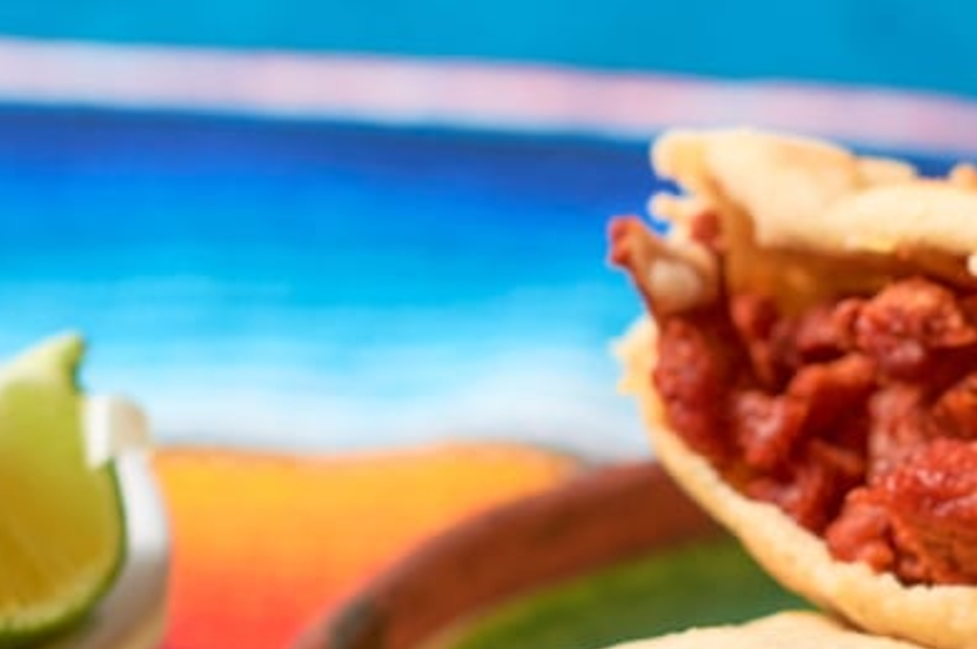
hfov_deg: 8.9
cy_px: 816
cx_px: 997
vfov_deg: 5.9
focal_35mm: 231
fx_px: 6261
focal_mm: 50
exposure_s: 1/200
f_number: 5.6
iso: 100
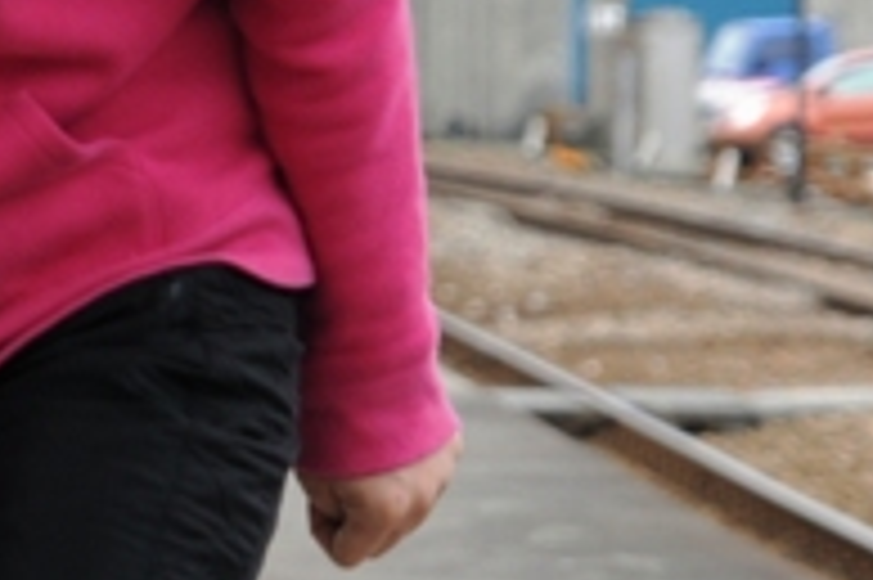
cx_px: -670
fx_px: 10491
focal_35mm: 433
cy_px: 254
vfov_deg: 3.2
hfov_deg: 4.7
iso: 200
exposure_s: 1/160
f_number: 4.5
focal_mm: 70
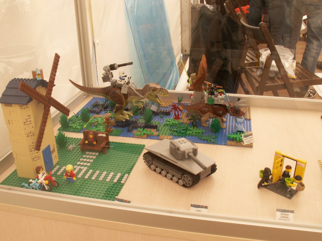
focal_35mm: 35
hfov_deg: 52.6
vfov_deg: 40.7
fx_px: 326
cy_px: 120
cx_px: 161
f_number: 8
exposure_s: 1/13
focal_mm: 5.86
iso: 50
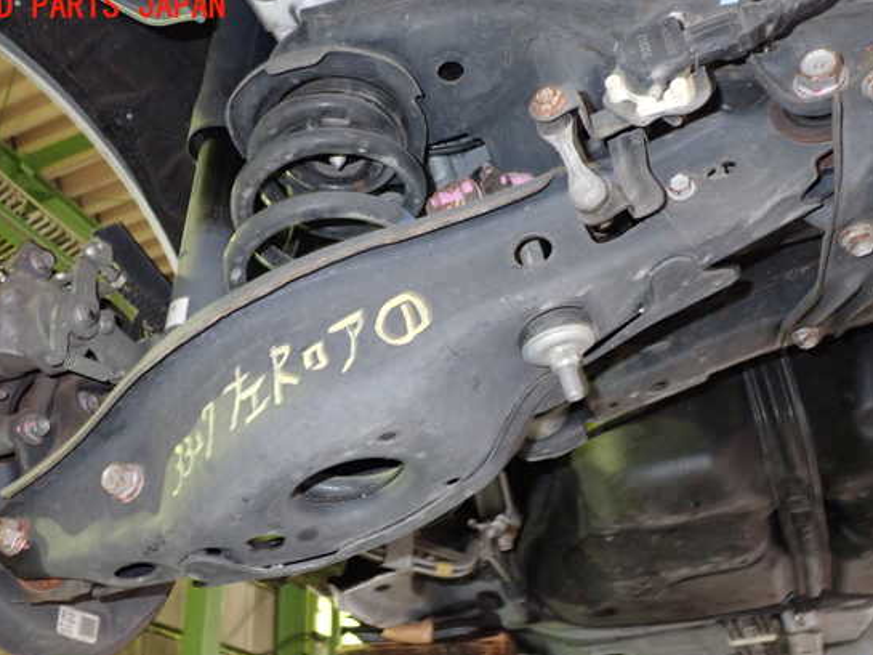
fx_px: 832
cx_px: 415
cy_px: 348
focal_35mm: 33
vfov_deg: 42.9
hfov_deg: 55.3
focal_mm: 5.4
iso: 800
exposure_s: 1/2.5
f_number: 6.3
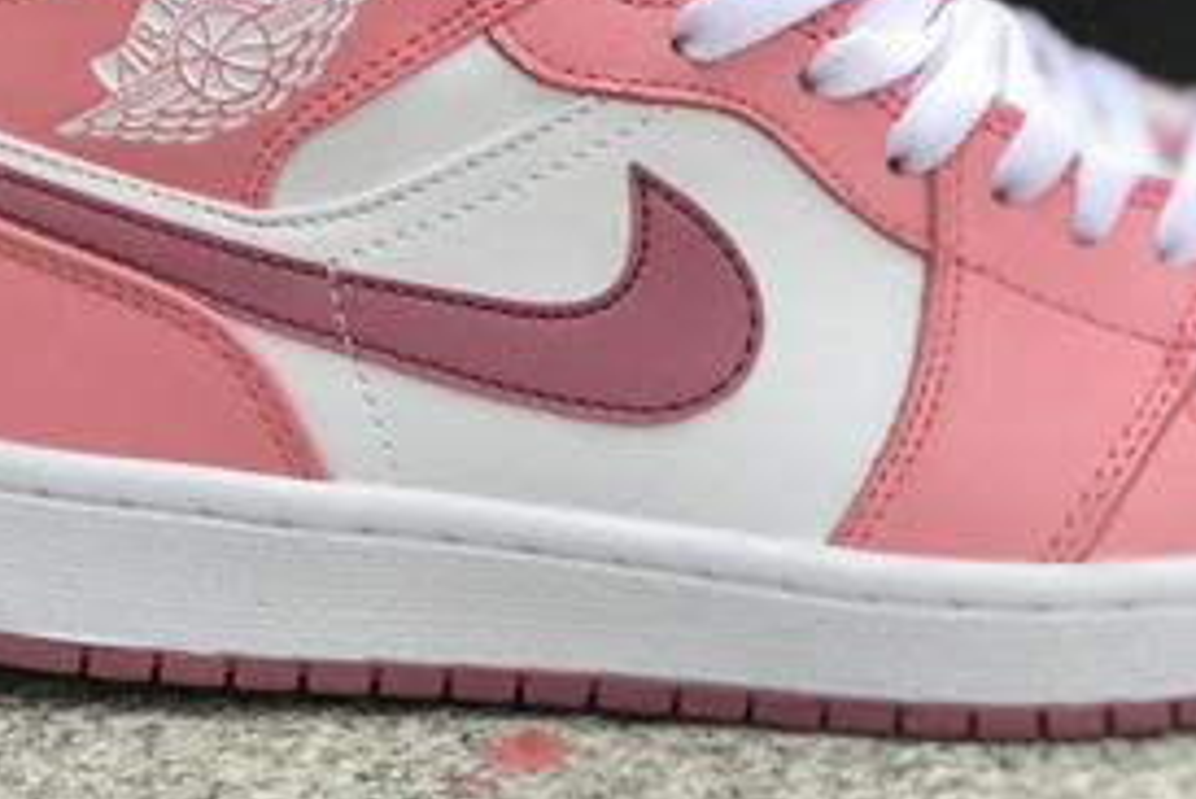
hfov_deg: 12.8
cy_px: -321
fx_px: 5318
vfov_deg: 8.4
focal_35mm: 160
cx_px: 895
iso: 32
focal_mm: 6.6
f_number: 2.8
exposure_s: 1/50
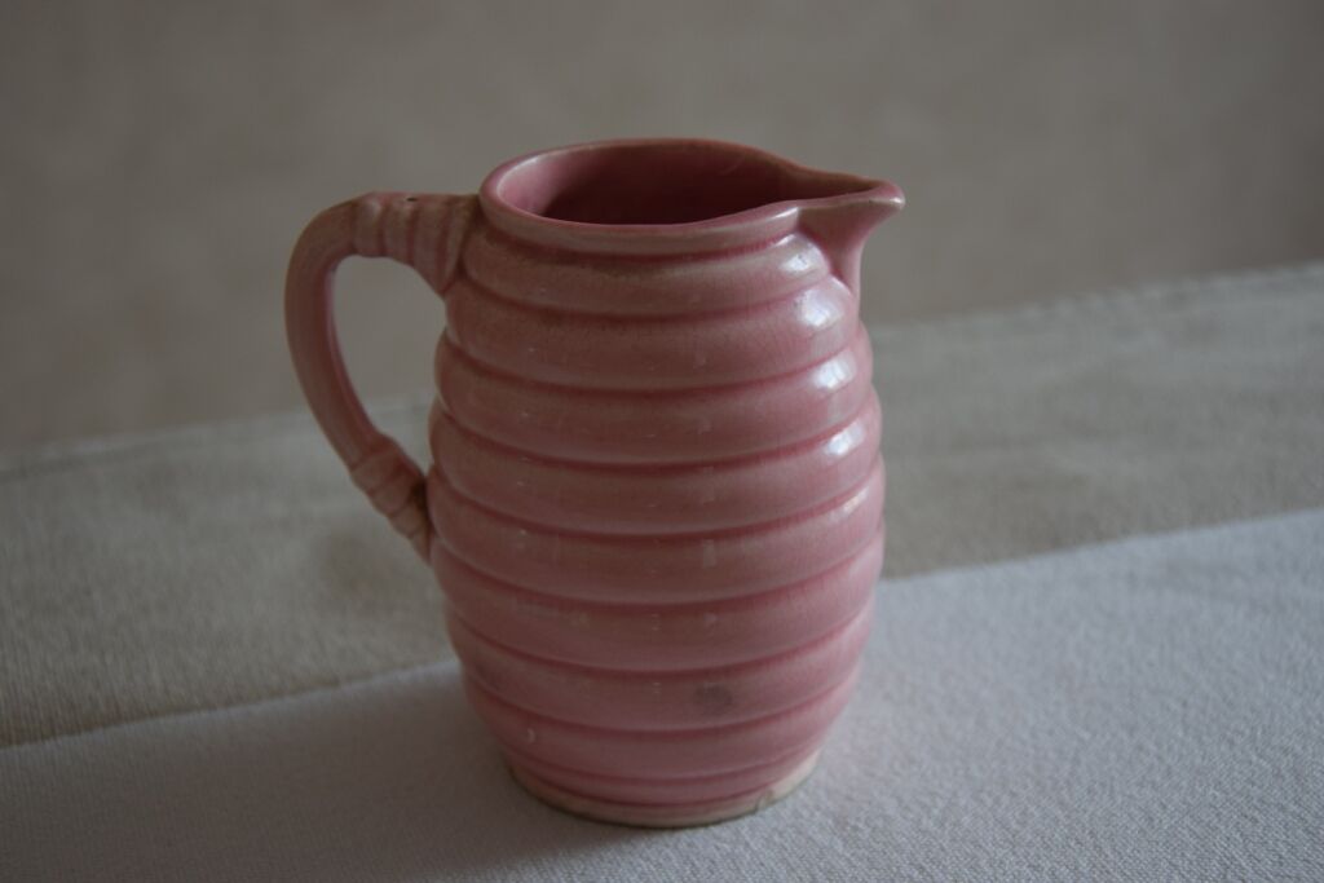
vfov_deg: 20.2
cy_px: 442
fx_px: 2483
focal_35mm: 68
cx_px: 662
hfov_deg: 29.9
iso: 320
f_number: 4.8
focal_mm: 45
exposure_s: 1/30
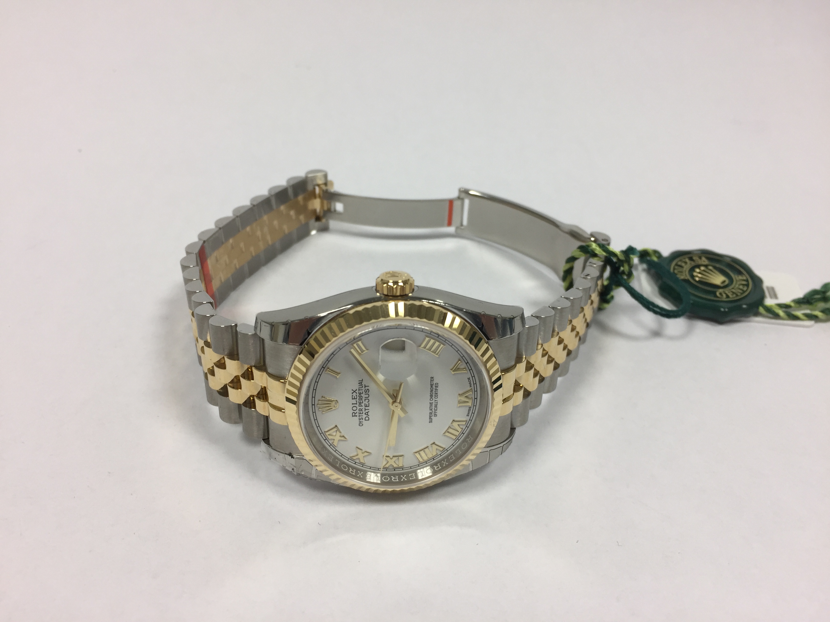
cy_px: 311
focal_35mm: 29
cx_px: 415
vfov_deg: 48.2
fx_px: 695
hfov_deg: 61.7
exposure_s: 1/50
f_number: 2.2
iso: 40
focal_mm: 4.15
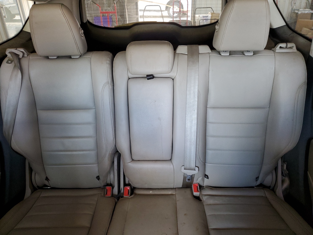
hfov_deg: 67.3
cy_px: 118
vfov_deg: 53.1
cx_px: 156
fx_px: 235
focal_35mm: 26
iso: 140
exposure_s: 1/60.2
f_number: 1.5
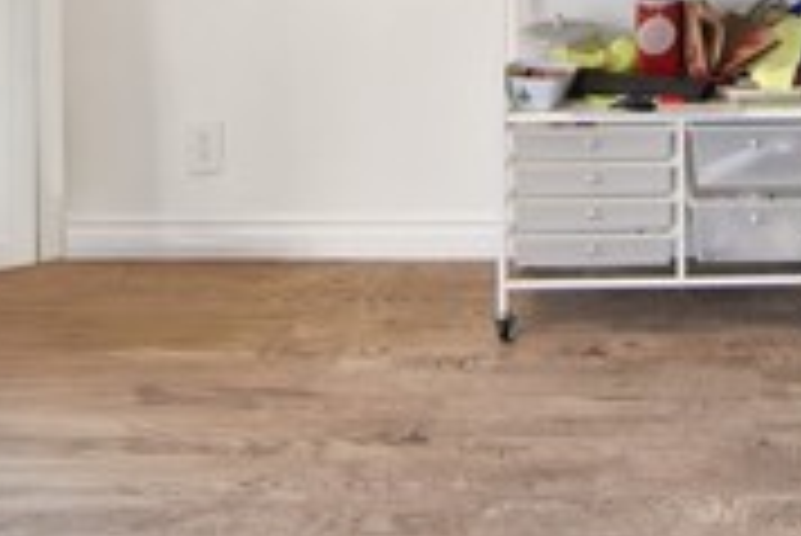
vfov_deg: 21.4
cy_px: -250
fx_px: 1202
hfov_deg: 35.6
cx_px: 648
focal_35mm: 54
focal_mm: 10
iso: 280
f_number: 4
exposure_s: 1/60
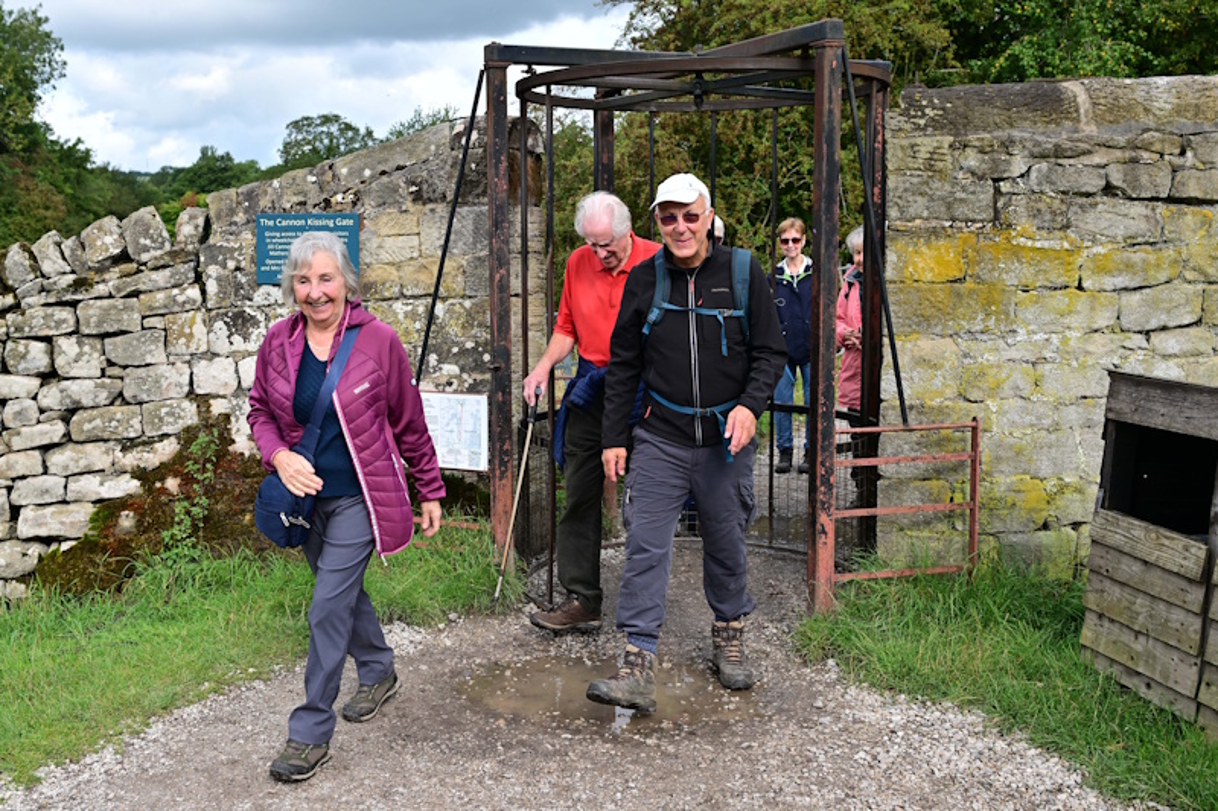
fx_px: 1116
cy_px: 406
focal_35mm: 33
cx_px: 609
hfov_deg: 57.2
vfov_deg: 40.0
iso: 250
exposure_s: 1/500
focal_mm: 33
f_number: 5.6
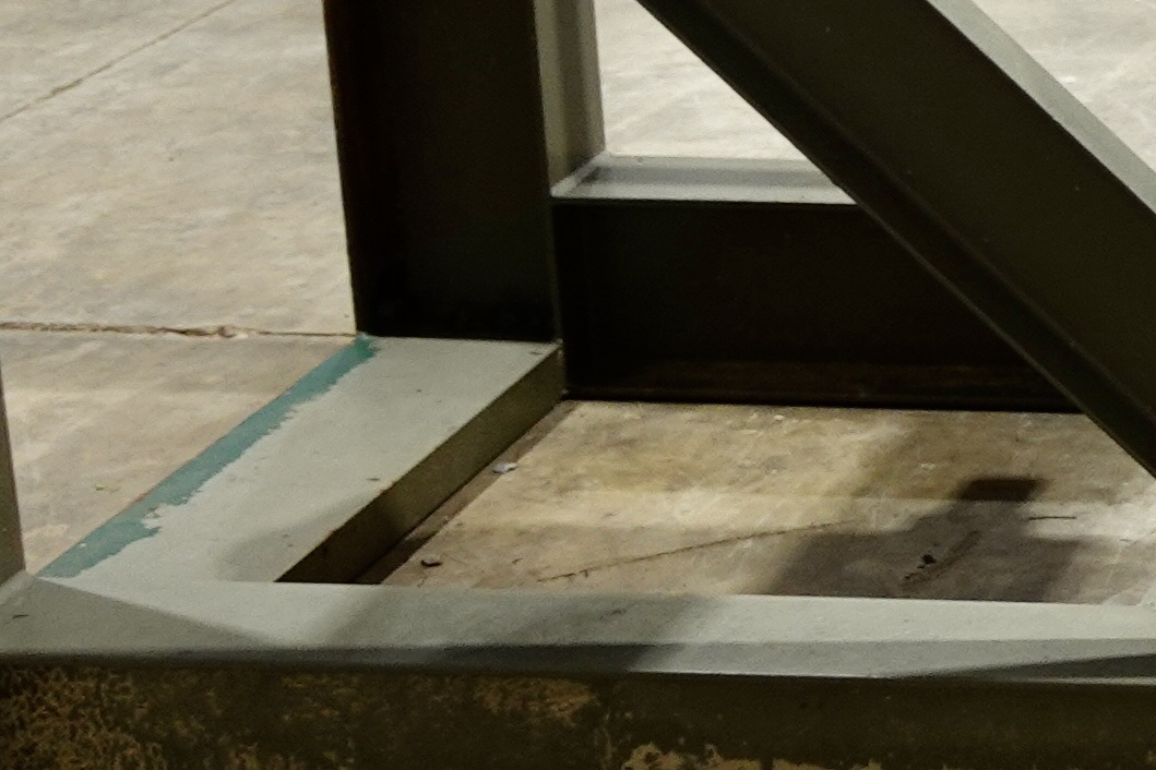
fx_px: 3981
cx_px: 2212
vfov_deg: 11.0
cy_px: -2
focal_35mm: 124
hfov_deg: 14.2
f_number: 1.8
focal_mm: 9.4
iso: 160
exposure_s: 1/30
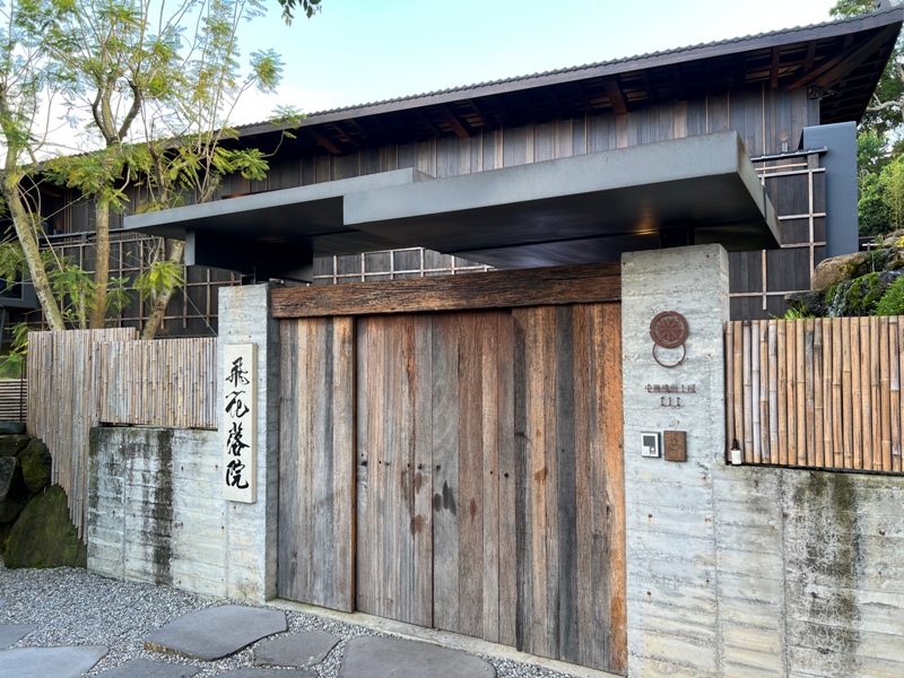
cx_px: 452
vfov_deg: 53.1
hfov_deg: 67.3
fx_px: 679
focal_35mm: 26
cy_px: 339
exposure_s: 1/121
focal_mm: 5.7
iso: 32
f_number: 1.5
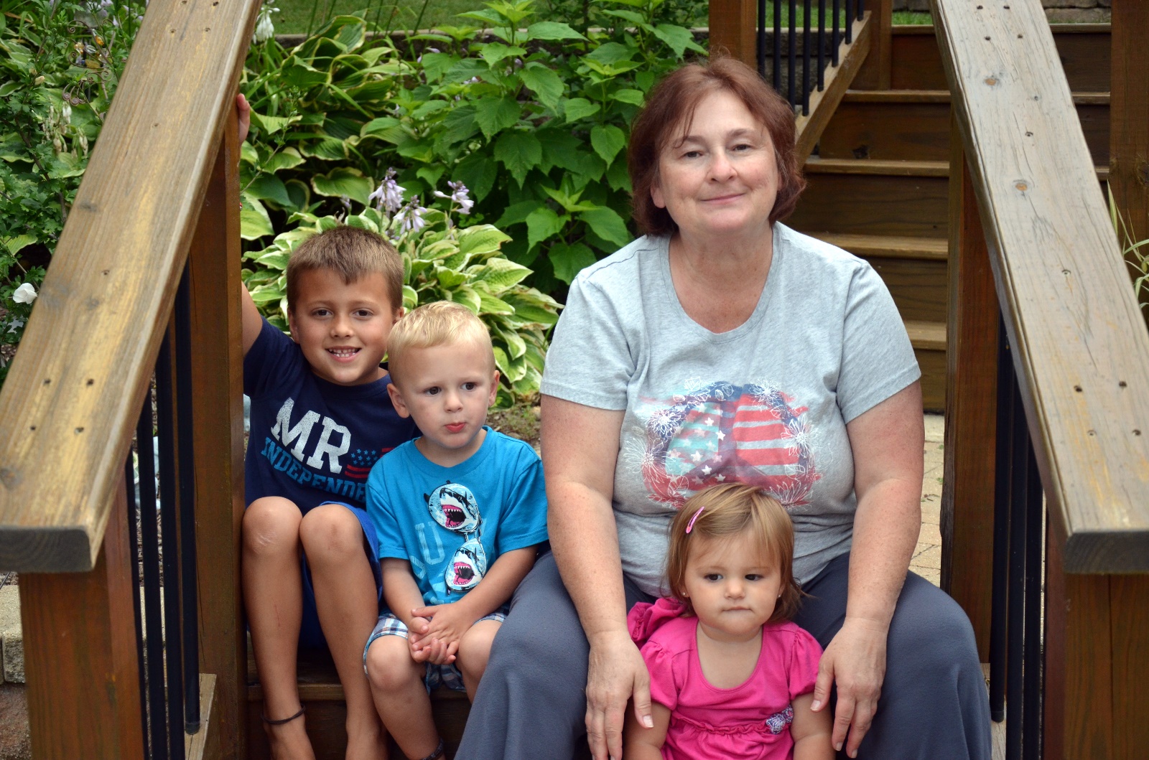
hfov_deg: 33.5
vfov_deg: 22.5
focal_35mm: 60
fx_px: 1911
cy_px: 380
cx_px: 574
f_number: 4.5
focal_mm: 40
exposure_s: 1/500
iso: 800
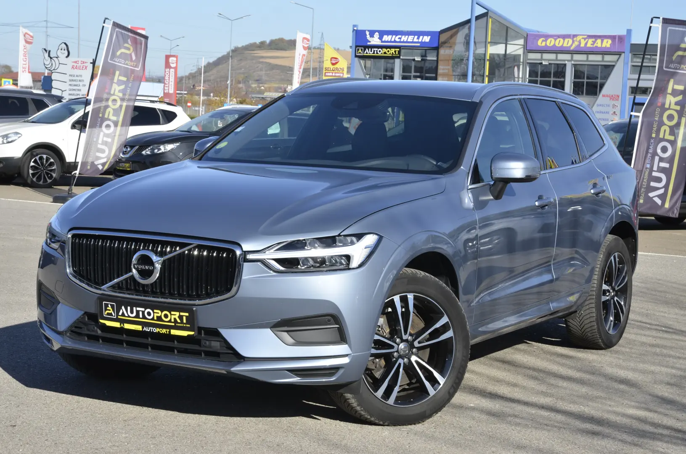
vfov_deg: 18.1
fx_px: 1426
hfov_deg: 27.0
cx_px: 343
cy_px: 227
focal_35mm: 75
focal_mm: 50
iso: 125
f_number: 8
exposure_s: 1/250
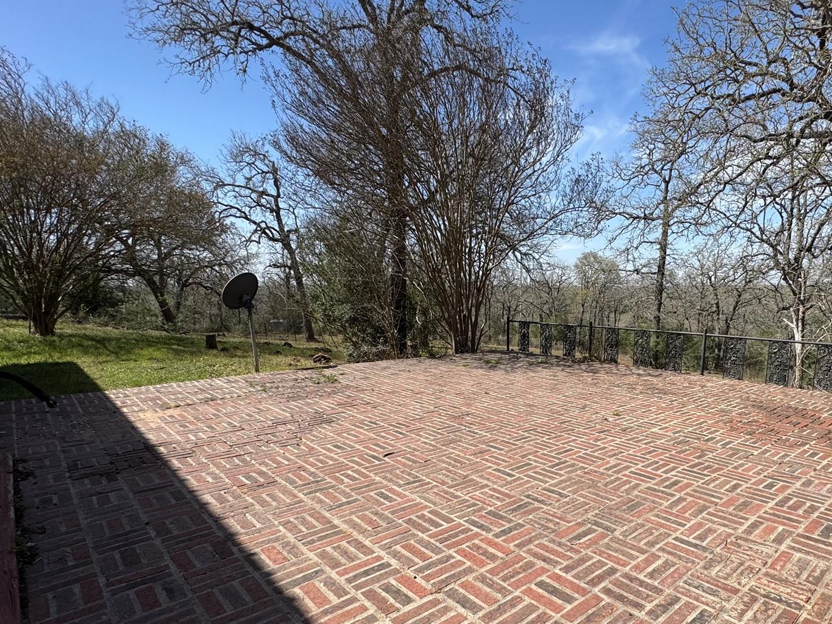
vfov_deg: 62.5
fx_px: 505
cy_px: 394
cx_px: 555
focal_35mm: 21
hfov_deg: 76.5
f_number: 2.2
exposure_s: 1/1748
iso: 50
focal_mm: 2.22
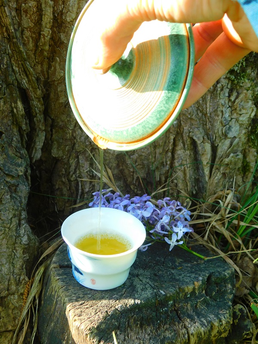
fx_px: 447
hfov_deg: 32.2
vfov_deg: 42.1
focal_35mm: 45
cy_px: 172
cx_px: 129
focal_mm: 8
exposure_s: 1/40
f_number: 7.4
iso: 125
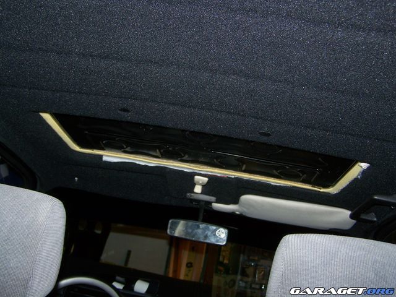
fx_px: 435
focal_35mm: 38
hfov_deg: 49.0
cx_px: 198
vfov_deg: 37.7
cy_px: 148
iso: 80
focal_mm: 6.3
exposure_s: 1/60
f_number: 2.8
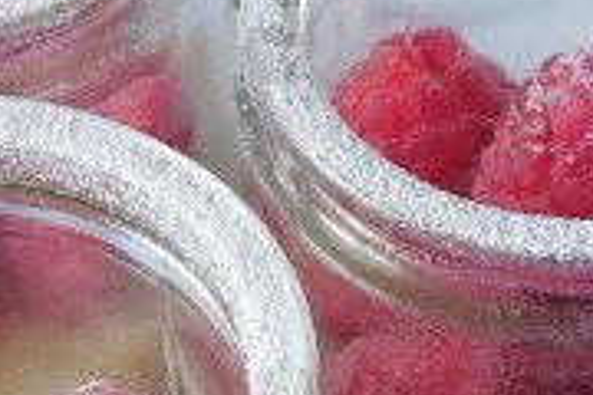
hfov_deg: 7.8
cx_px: 76
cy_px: 553
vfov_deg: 5.2
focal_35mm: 262
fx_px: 4315
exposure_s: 1/30
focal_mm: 12.6
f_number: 4.4
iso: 400
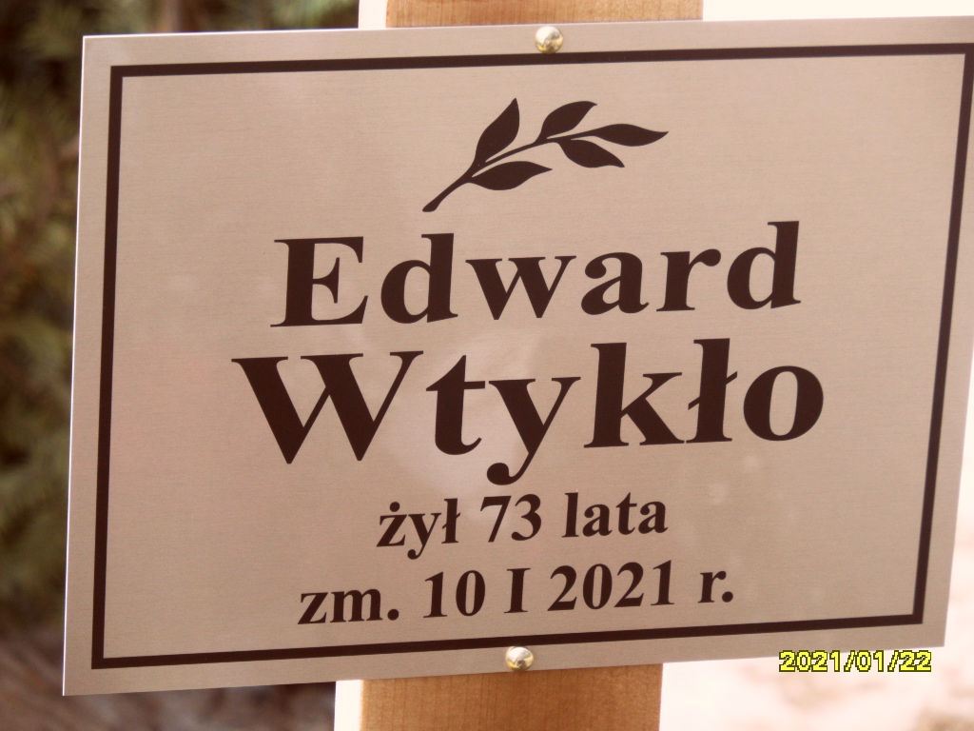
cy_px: 366
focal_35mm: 180
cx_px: 487
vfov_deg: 8.2
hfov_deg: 11.0
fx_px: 5065
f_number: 4.4
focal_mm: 29.7
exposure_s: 1/60
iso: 100
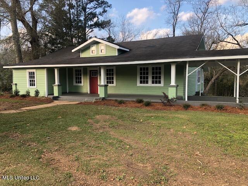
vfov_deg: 49.7
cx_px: 124
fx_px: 201
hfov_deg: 63.4
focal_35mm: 28
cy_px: 93
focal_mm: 4
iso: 20
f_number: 1.8
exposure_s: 1/363
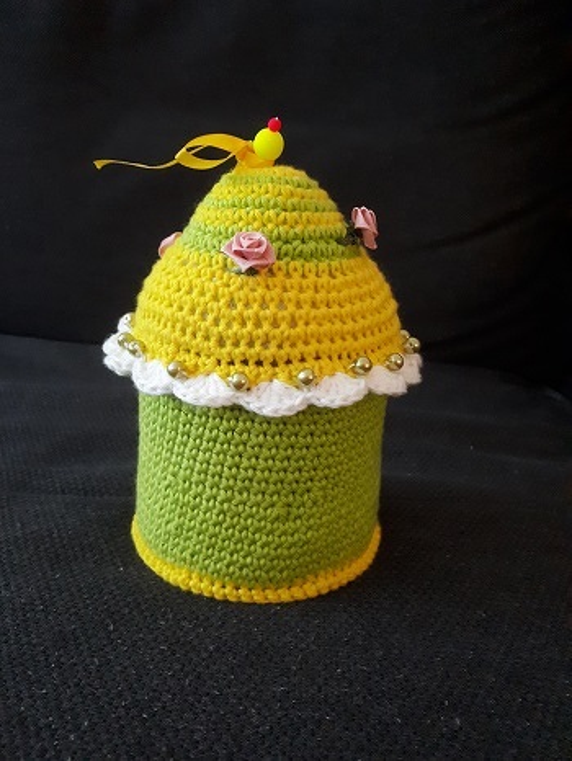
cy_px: 380
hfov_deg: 51.4
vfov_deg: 65.3
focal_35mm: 27
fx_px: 594
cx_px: 286
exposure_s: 1/17
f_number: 1.9
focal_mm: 3.6
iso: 640
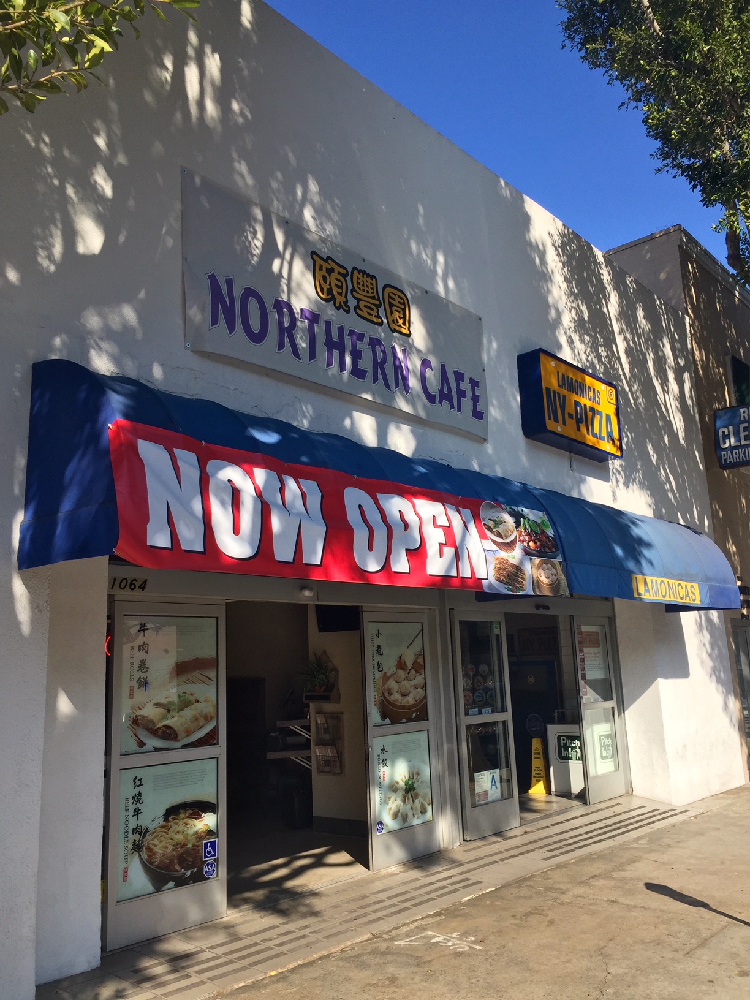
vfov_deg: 61.7
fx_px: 838
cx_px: 375
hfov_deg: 48.2
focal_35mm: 29
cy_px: 500
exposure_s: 1/1236
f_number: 2.2
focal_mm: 4.15
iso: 32
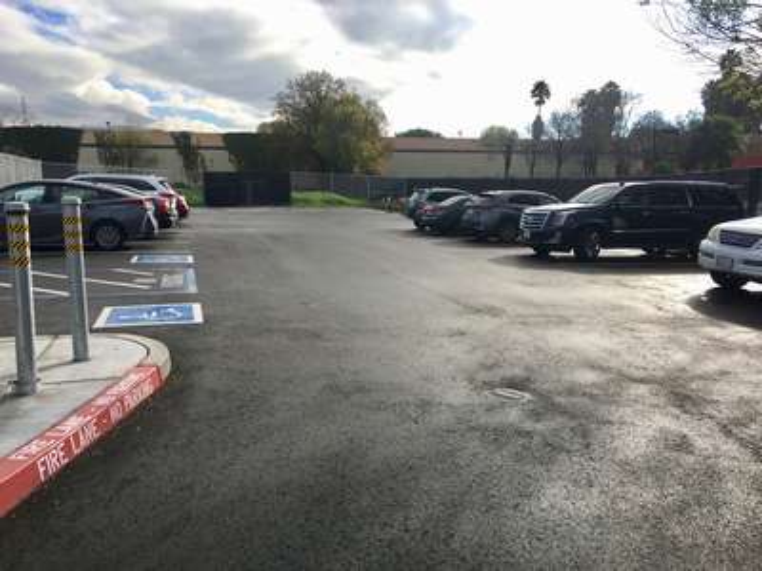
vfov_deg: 48.2
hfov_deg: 61.7
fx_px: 638
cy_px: 286
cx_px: 381
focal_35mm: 29
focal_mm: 4.15
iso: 25
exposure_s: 1/1148
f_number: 2.2
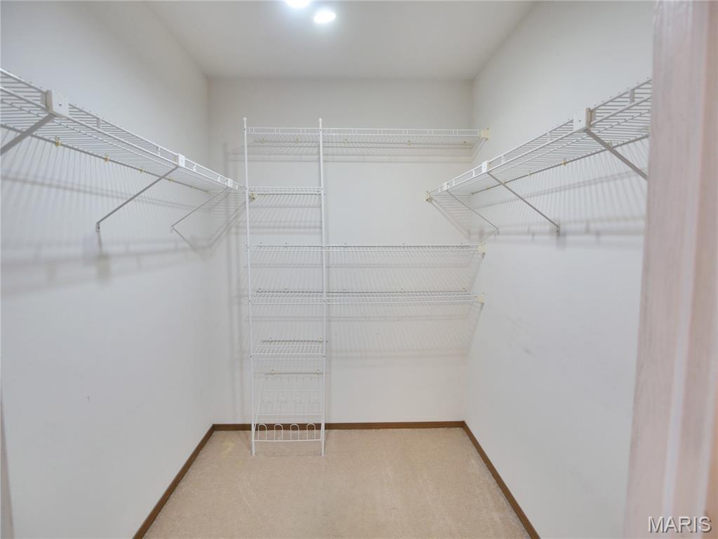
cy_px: 270
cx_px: 359
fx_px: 373
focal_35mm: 18
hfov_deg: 87.7
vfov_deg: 71.6
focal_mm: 9
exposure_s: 1/20
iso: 800
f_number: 4
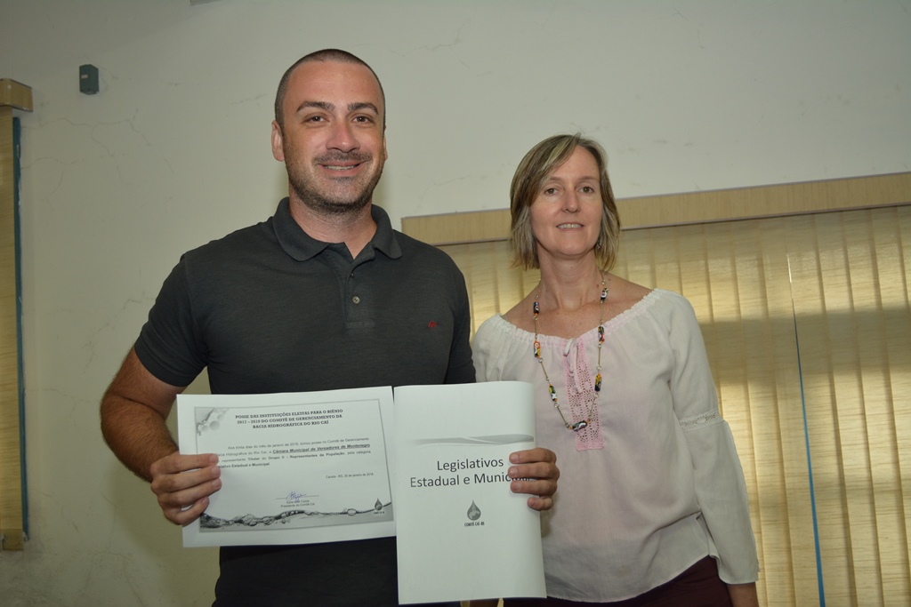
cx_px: 456
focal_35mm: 33
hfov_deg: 57.2
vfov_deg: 40.0
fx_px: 835
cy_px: 304
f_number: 4
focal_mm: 22
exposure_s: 1/60
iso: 500
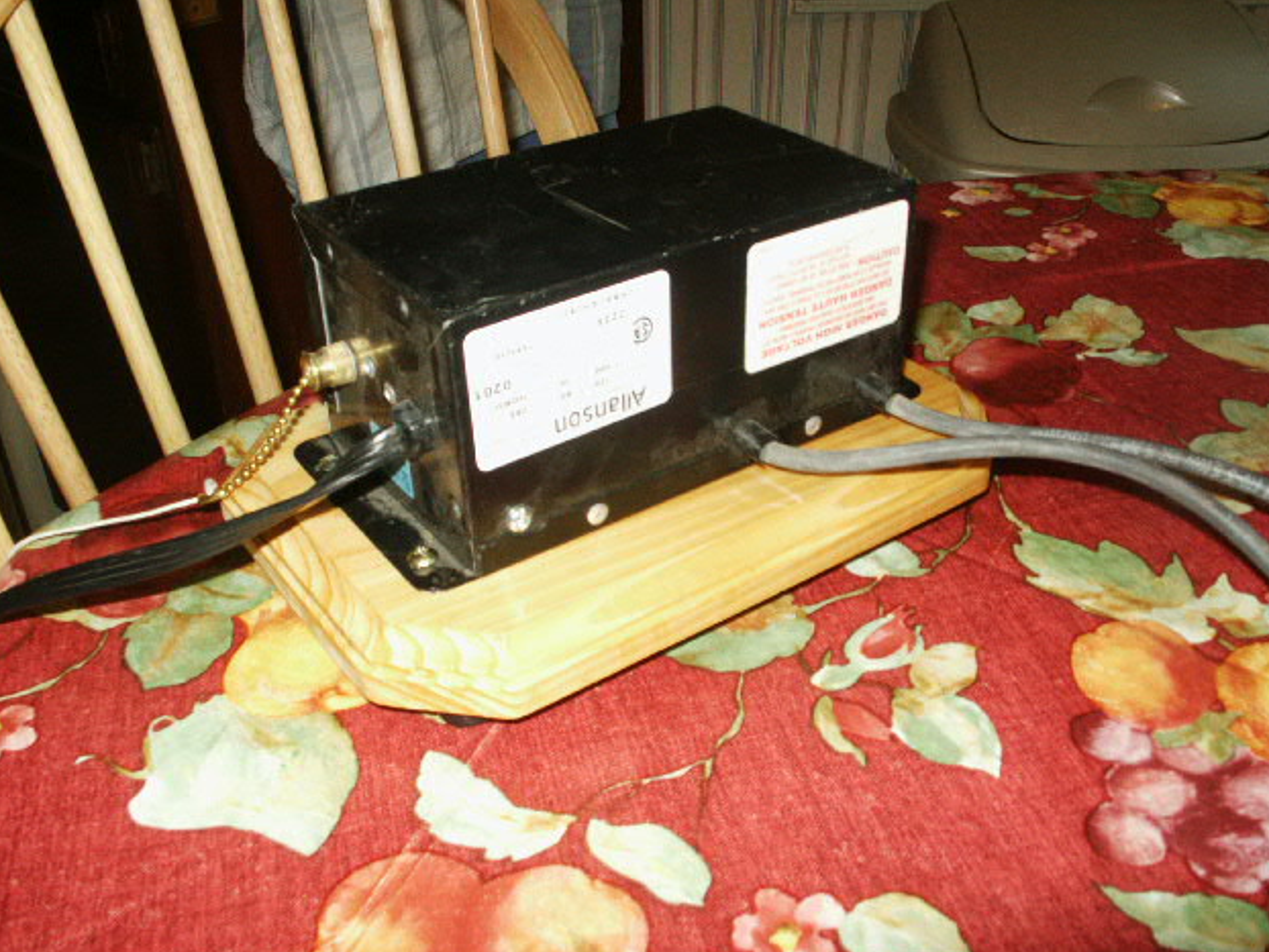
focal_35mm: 36
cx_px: 630
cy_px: 487
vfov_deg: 39.7
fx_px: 1320
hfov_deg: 51.3
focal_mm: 7.19
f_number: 6.7
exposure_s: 1/45
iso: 200
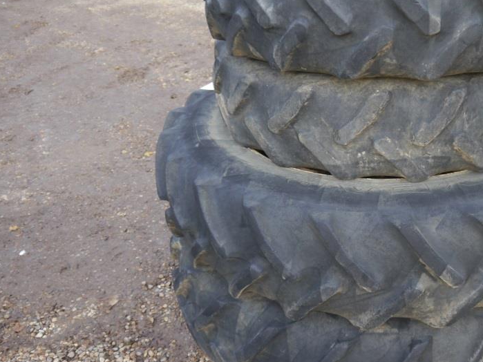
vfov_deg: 35.1
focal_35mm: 41
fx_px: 572
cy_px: 173
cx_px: 352
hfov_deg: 44.5
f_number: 3.5
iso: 160
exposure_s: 1/60
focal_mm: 14
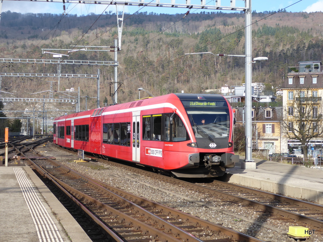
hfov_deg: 33.8
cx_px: 162
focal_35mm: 57
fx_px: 532
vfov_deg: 25.7
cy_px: 121
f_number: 4.2
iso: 80
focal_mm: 10.3
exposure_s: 1/250
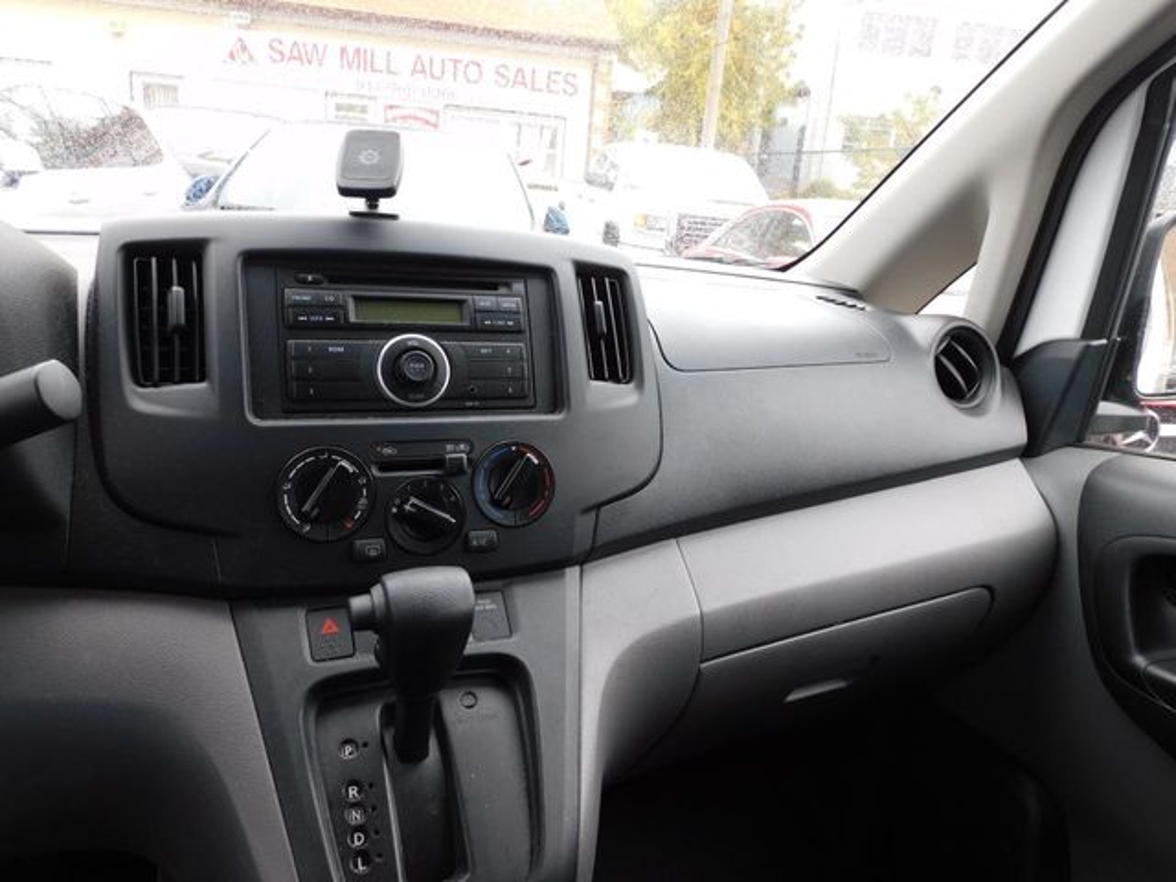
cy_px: 441
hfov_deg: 71.6
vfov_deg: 56.8
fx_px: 815
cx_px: 588
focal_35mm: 24
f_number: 3.3
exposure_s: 1/50
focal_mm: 4.3
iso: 125
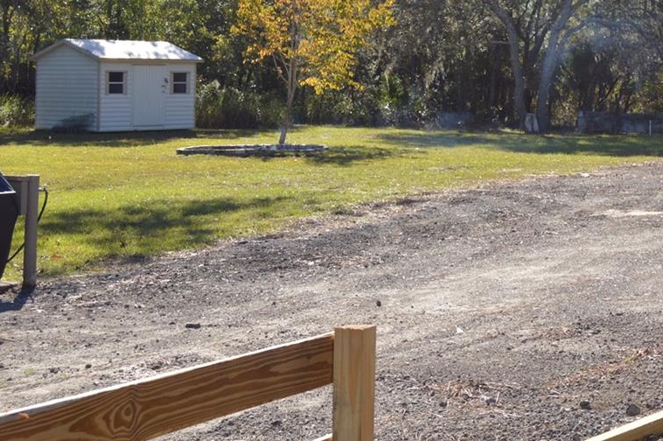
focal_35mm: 76
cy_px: 20
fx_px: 1398
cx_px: 645
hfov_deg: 25.5
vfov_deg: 17.6
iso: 100
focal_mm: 24
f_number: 7.1
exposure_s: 1/200
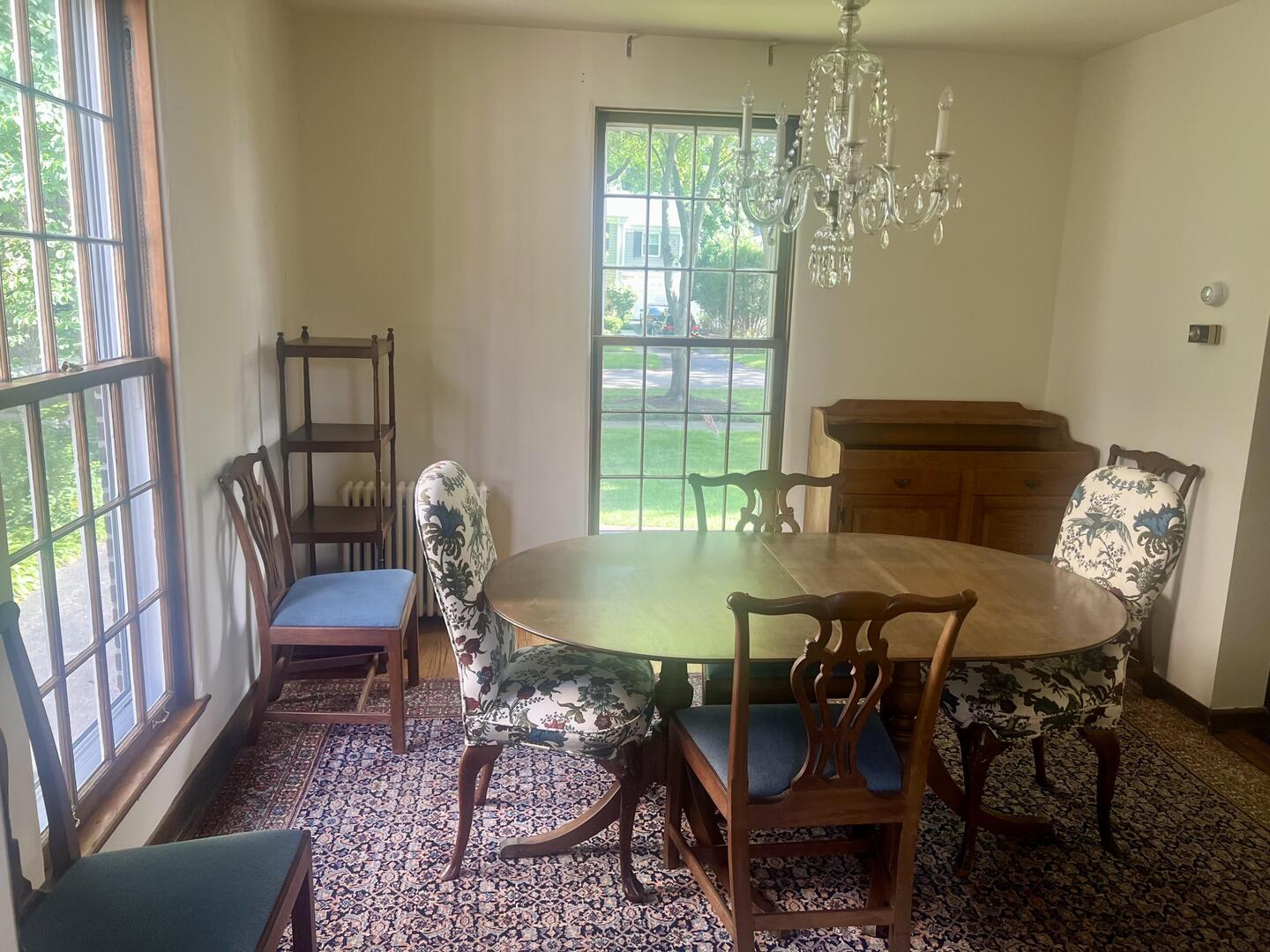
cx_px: 635
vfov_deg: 53.1
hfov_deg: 67.3
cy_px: 476
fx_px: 954
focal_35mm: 26
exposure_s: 1/115
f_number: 1.5
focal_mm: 5.7
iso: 125
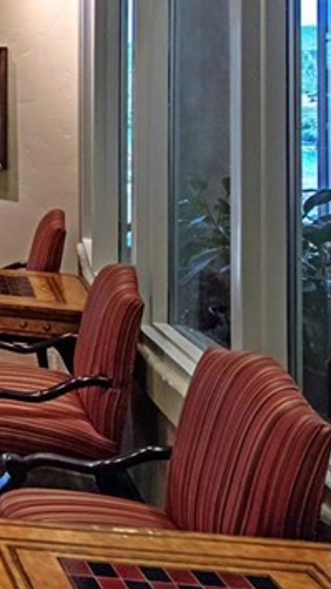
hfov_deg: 18.8
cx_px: -300
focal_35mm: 45
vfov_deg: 40.1
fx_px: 702
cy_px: 3
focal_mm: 14
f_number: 5.6
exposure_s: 1/50
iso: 1250
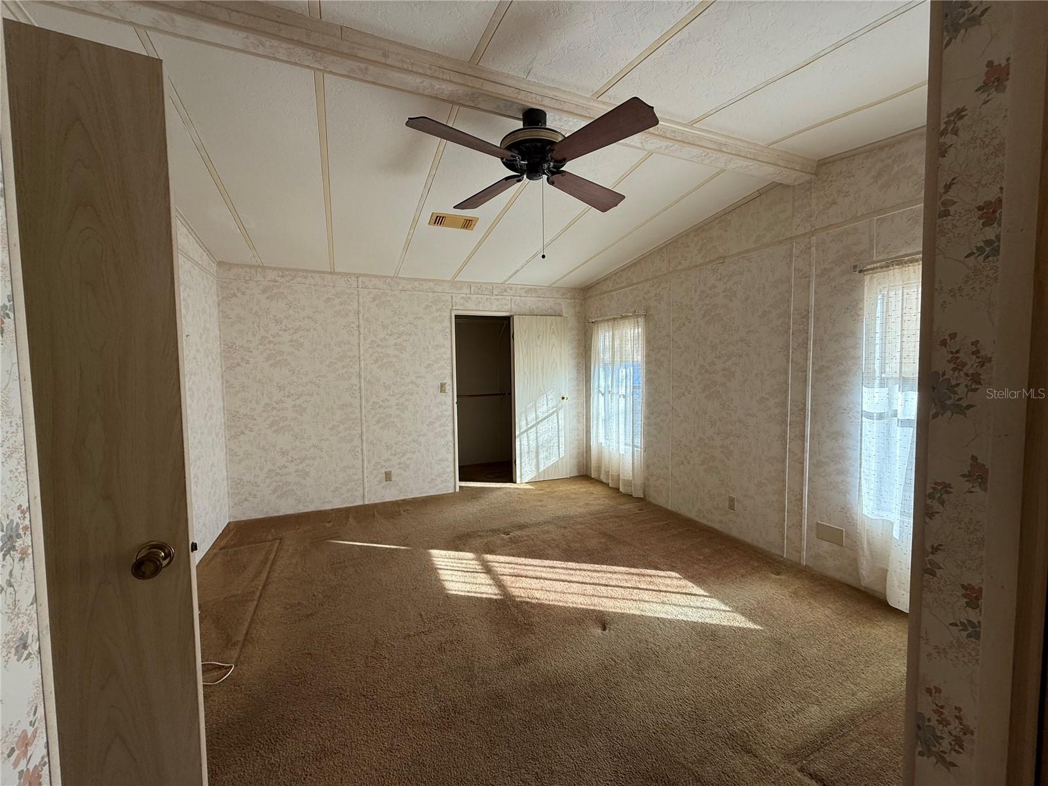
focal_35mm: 14
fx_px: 424
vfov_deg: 85.7
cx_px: 524
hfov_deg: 102.1
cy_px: 393
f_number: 2.2
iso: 64
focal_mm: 2.22
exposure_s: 1/99
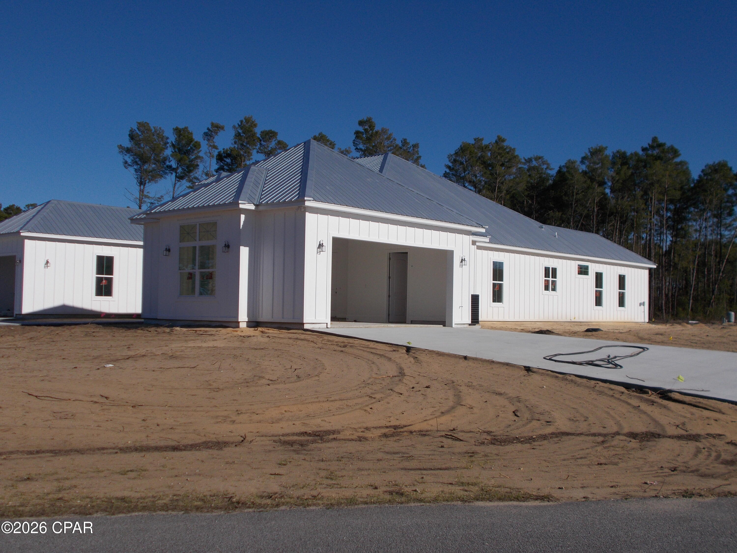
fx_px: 830
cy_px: 276
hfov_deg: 47.9
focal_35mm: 39
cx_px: 368
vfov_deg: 36.8
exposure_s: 1/400
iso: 80
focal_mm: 6.9
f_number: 9.8
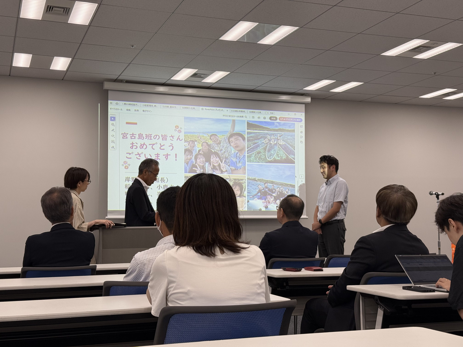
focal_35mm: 48
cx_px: 232
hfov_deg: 39.7
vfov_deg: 30.3
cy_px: 174
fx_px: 642
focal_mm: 6.76
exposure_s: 1/122
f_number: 1.78
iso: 64
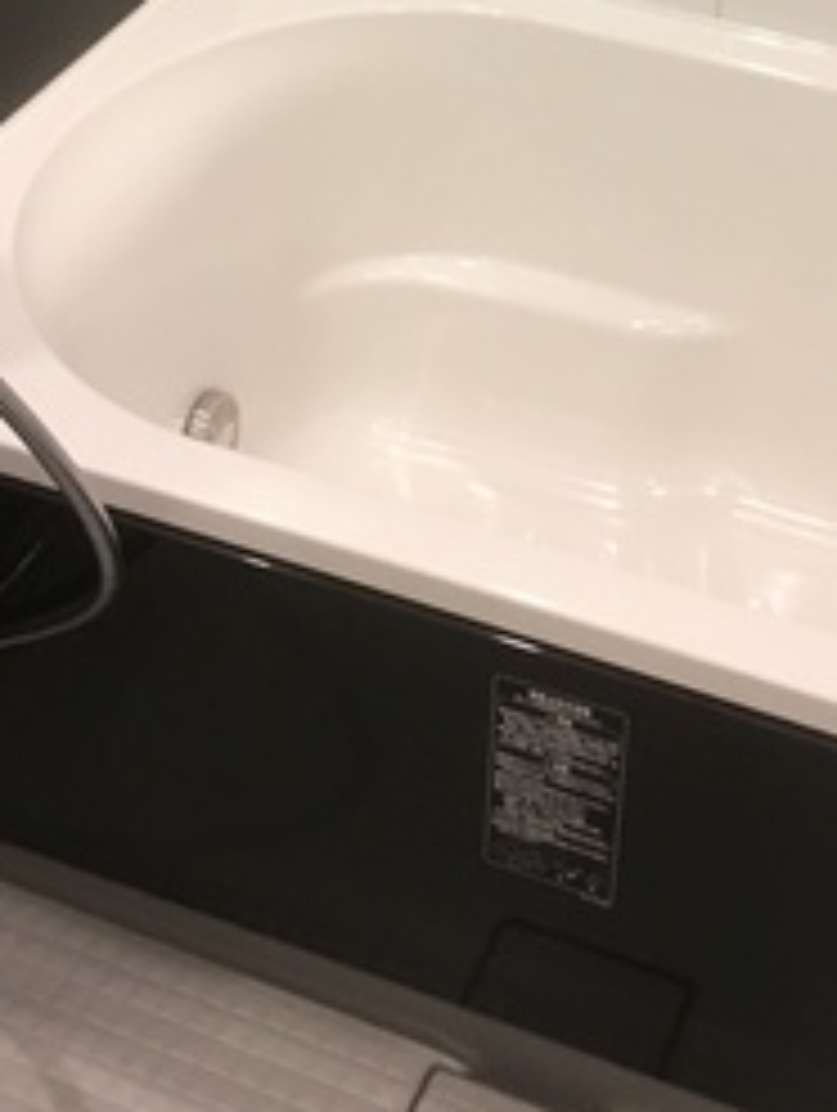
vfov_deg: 23.8
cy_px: -198
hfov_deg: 19.6
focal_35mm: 75
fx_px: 2412
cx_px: 594
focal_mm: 4.15
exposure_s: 1/30
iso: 100
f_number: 2.2
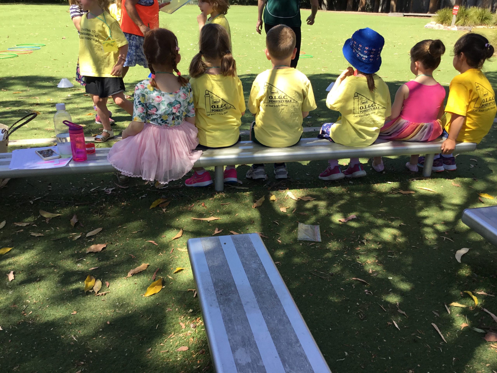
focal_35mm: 31
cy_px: 186
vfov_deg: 45.4
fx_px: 445
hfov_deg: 58.4
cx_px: 248
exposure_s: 1/448
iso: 25
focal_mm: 3.3
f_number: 2.4
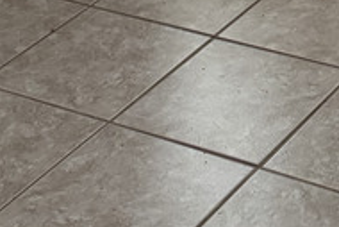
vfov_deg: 7.7
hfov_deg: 14.2
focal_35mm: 142
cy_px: -563
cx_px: 362
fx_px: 1338
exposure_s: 1/60
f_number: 1.78
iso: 320
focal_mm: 6.76
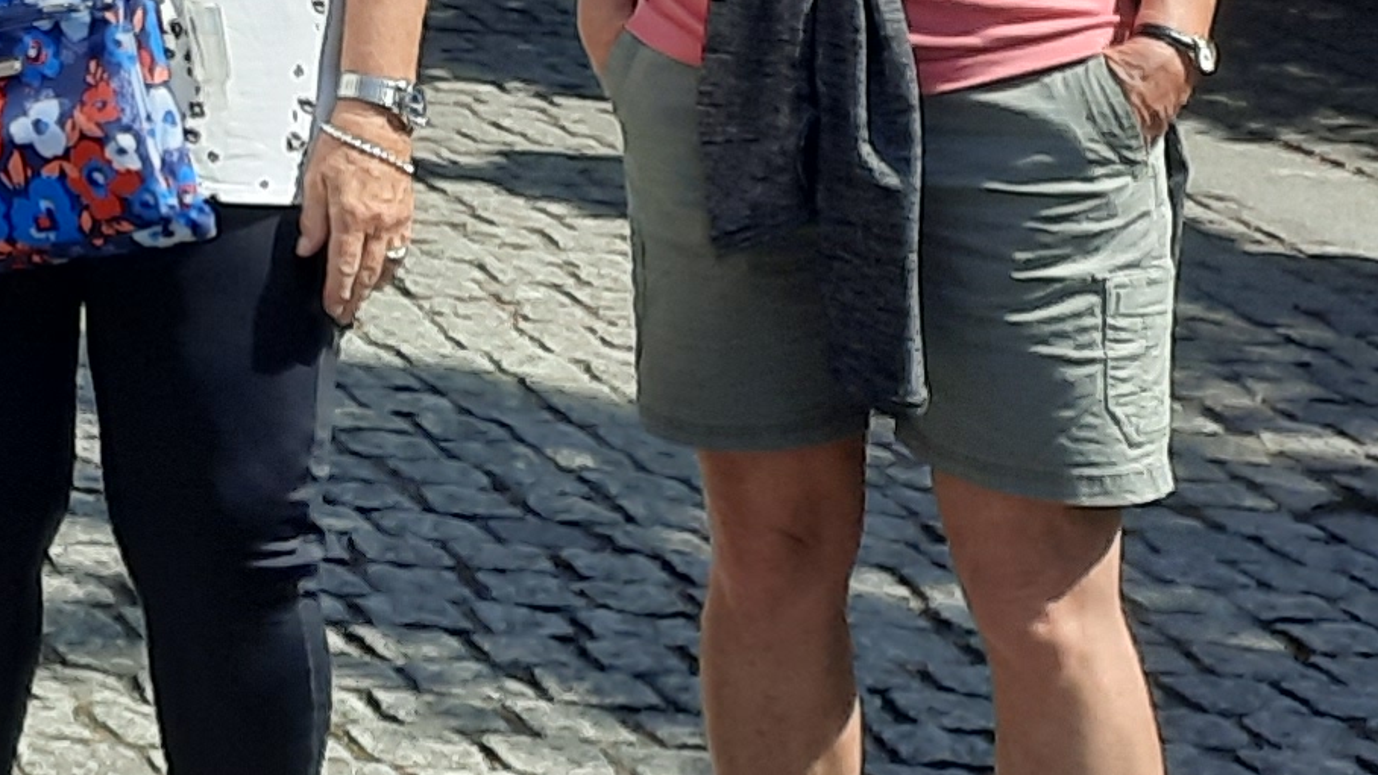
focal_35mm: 120
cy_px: -622
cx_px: -1437
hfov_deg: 14.6
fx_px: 4385
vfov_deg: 9.6
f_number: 2
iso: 32
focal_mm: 4.6
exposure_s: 1/923
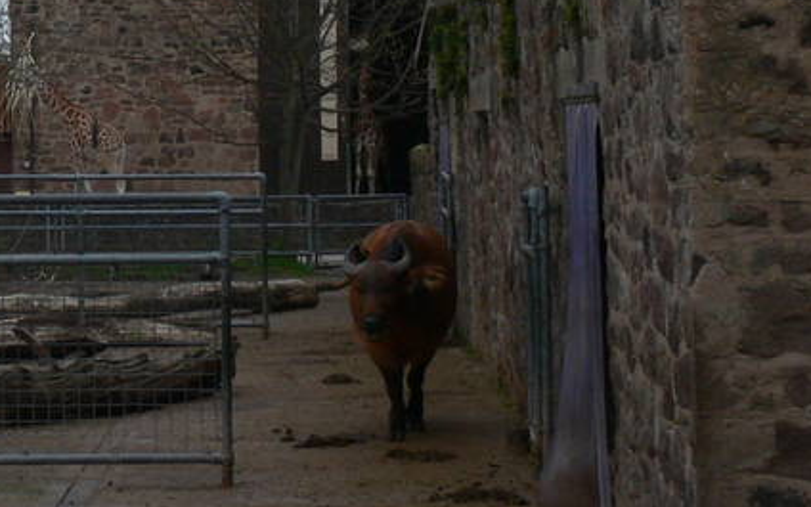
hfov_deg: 14.8
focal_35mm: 140
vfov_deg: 9.3
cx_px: 99
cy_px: -55
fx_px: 3094
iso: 80
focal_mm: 7.4
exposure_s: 1/160
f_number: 5.6
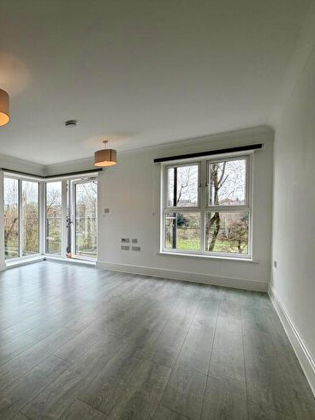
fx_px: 242
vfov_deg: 81.6
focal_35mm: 20
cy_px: 224
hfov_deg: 55.0
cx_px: 18
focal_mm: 2.22
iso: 40
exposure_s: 1/127
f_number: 2.2
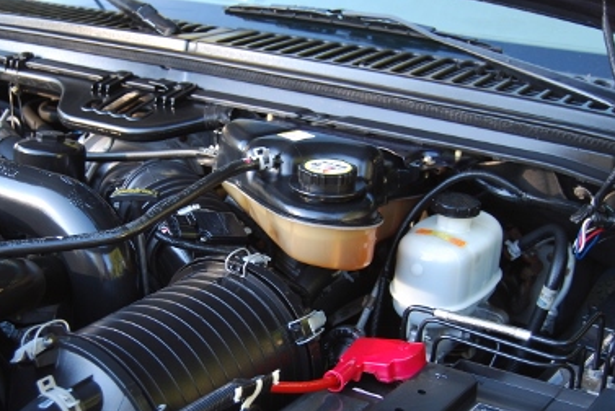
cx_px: 223
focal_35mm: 56
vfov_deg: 24.2
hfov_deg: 35.4
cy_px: 238
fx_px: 957
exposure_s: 1/40
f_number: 3.8
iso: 200
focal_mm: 22
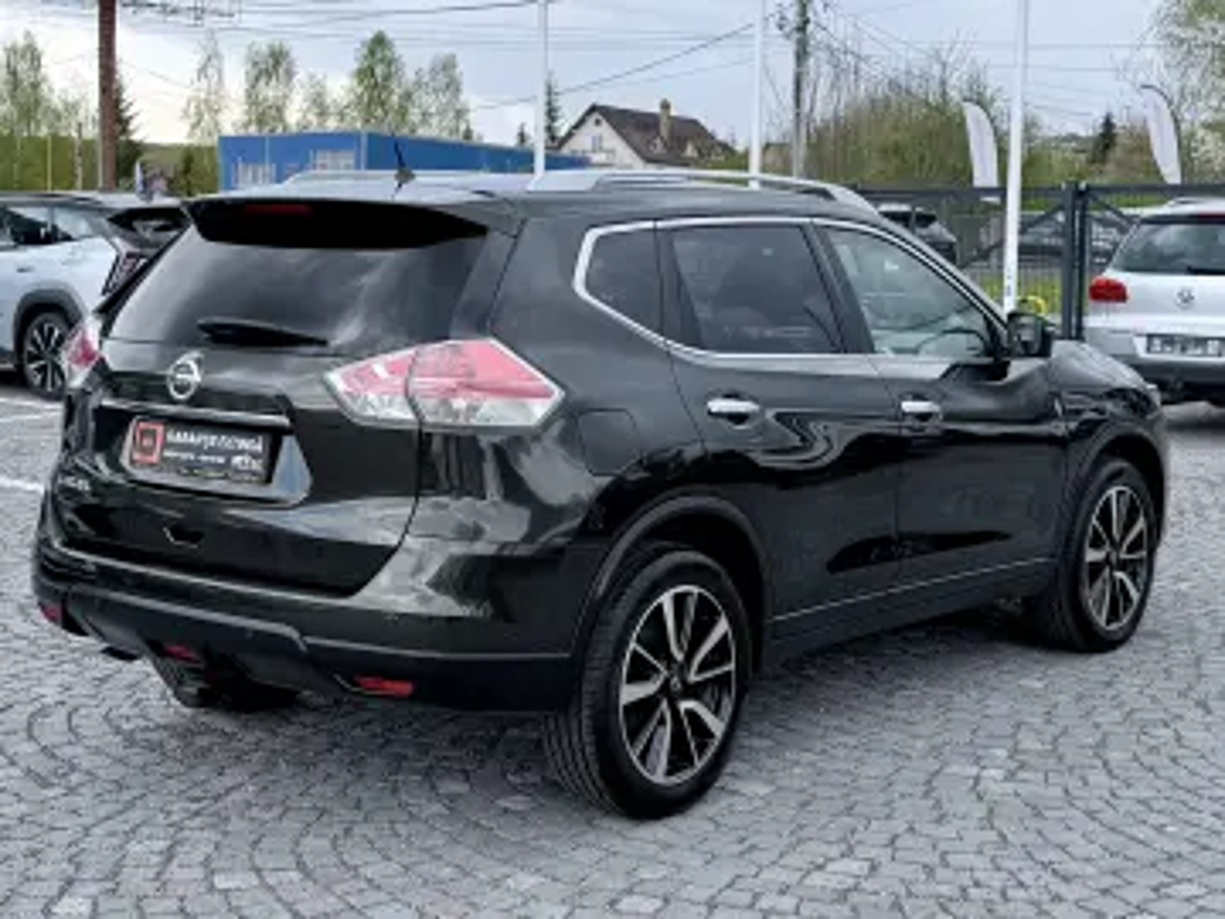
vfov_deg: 56.8
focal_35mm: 24
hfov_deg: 71.6
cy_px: 460
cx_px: 612
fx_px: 849
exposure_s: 1/1618
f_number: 1.78
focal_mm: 6.76
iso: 80
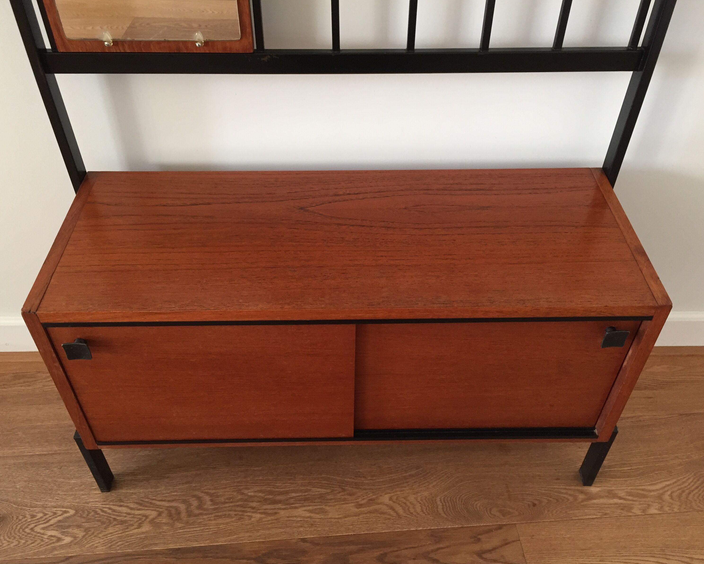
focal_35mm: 31
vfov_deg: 47.1
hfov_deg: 57.2
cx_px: 352
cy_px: 282
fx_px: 646
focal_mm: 4.15
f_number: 2.2
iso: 160
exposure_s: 1/33
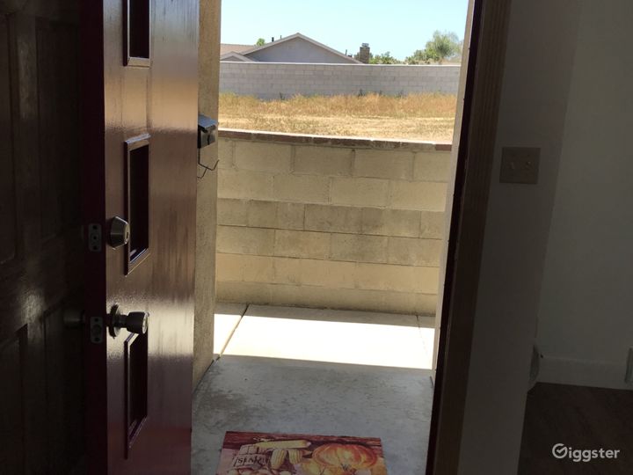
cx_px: 316
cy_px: 238
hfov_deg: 63.4
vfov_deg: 49.7
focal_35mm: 28
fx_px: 512
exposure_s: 1/958
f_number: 1.8
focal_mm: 3.99
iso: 20
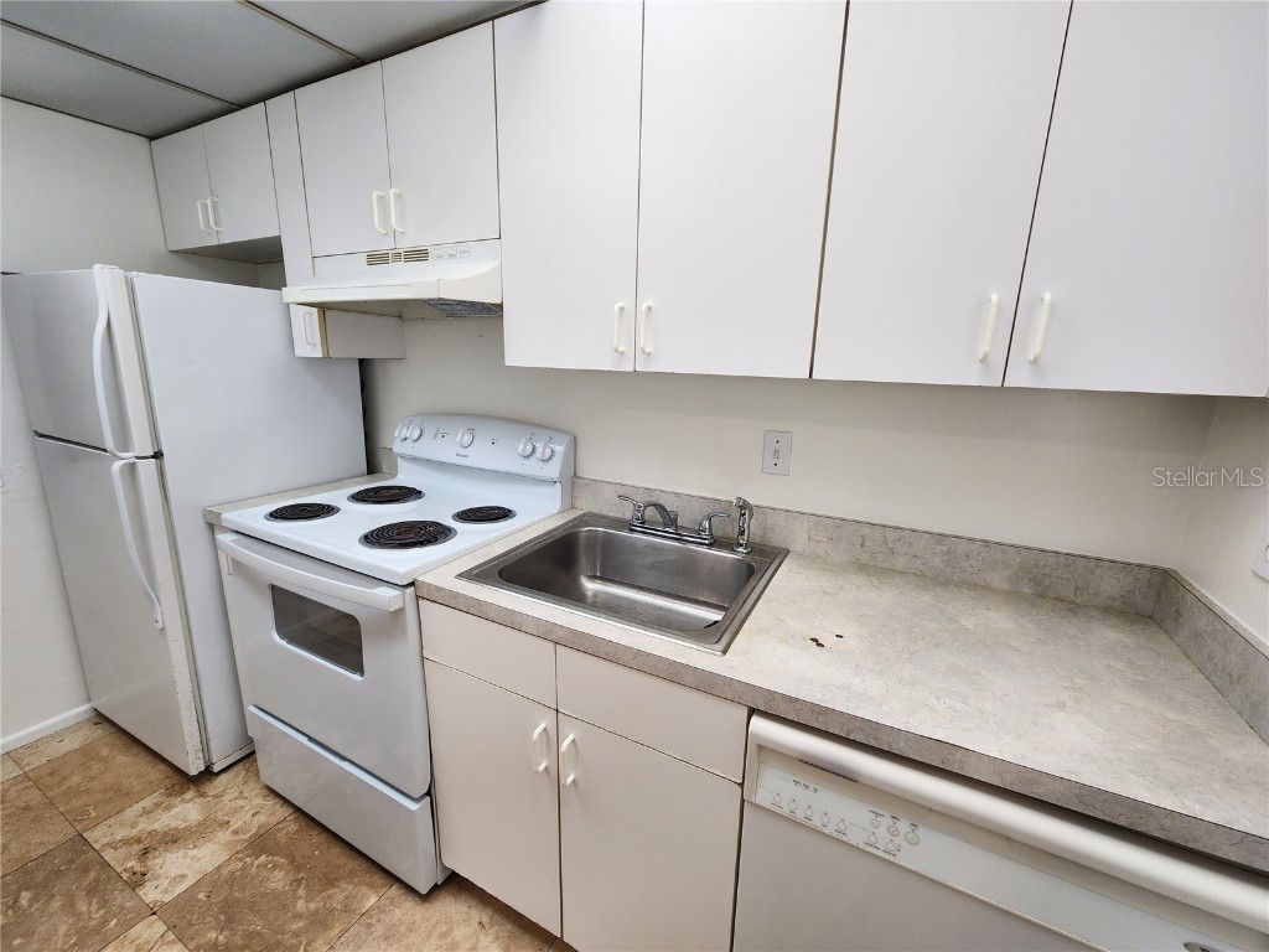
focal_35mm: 13
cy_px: 476
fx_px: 477
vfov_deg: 89.9
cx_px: 634
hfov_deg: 106.2
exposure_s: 1/60
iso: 100
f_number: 2.2
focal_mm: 2.2
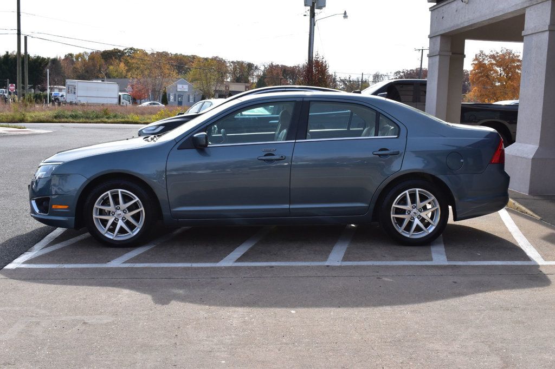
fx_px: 647
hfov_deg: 46.4
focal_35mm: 42
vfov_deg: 31.9
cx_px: 278
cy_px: 184
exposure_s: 1/400
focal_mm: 28
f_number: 11
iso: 400
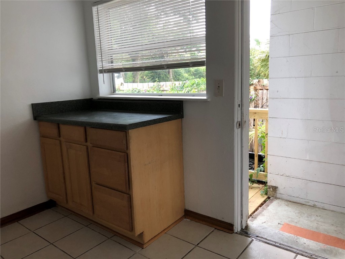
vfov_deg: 49.7
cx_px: 172
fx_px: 279
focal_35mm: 28
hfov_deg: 63.4
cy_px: 130
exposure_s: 1/40
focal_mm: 3.99
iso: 25
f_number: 1.8
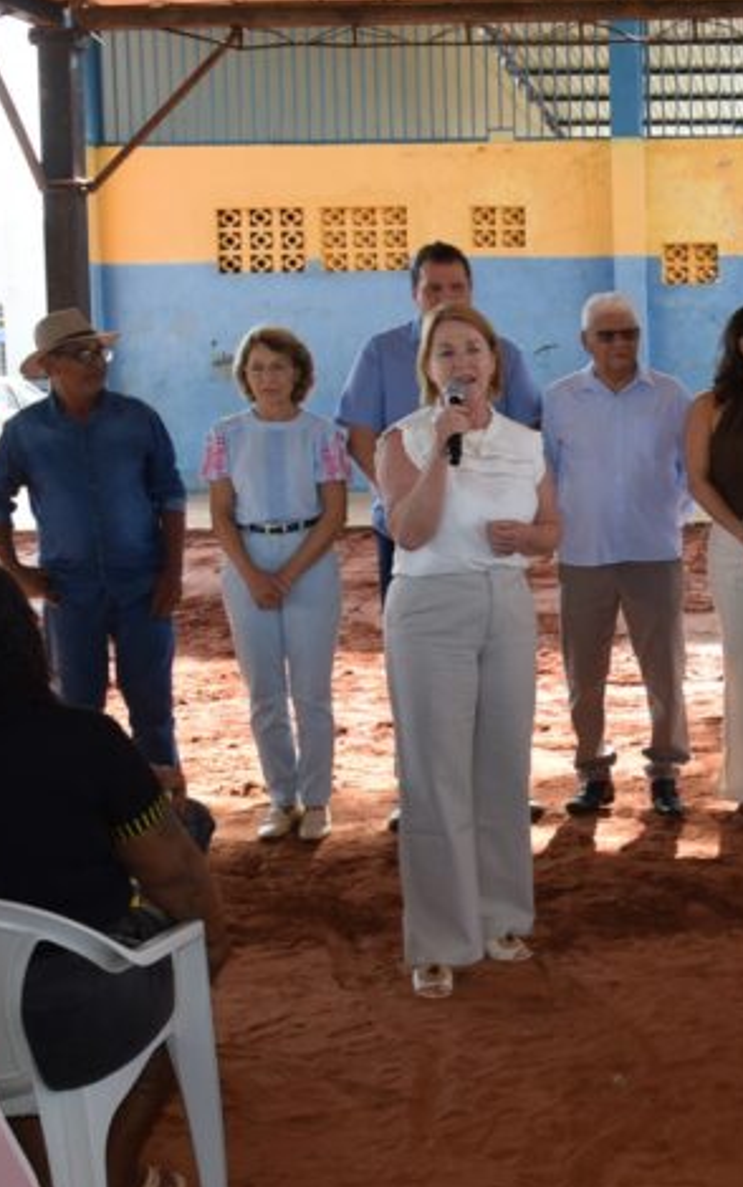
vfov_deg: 34.0
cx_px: 938
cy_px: 610
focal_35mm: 60
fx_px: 1943
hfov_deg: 20.0
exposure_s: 1/125
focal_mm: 18
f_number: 5.6
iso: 180
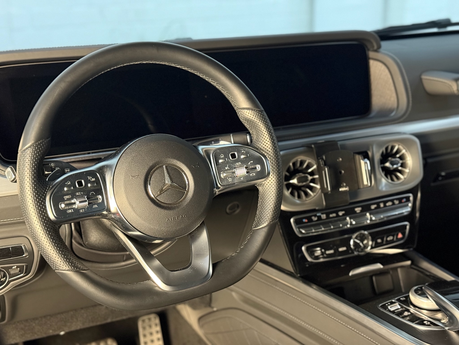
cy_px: 172
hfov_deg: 39.7
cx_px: 230
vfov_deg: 30.3
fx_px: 636
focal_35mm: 48
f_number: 1.78
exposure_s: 1/25
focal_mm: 6.76
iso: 640
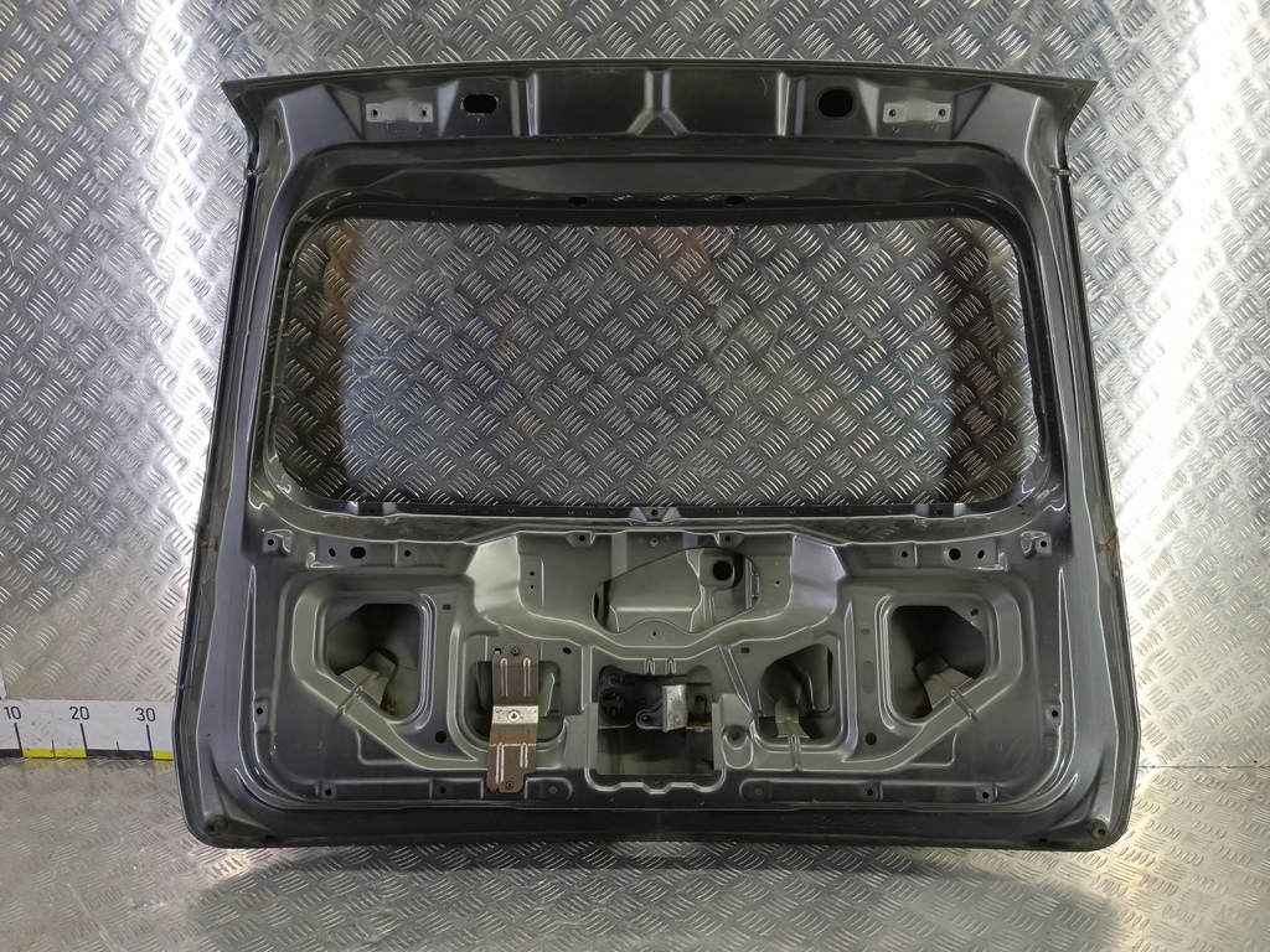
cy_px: 476
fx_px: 844
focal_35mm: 23
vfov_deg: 58.9
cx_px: 635
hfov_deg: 73.9
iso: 156
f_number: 1.6
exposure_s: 1/50
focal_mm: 4.11
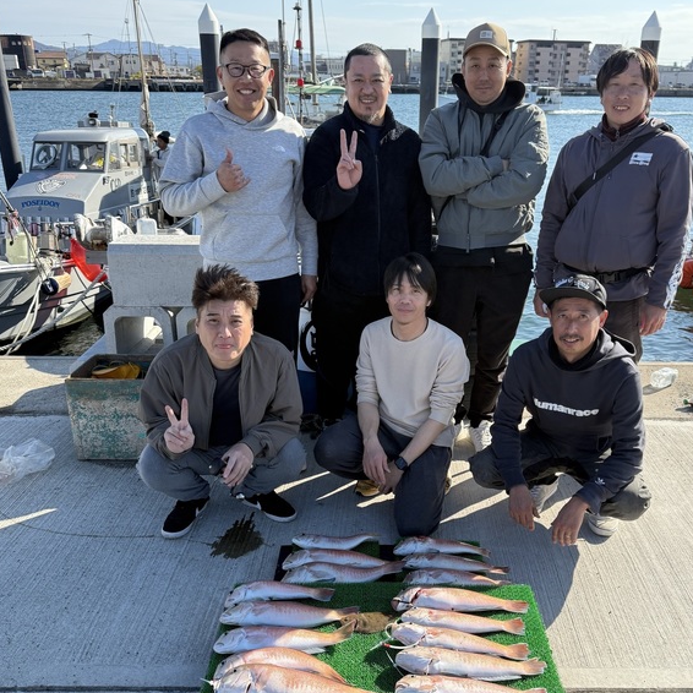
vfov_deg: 51.0
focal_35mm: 32
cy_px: 393
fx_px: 725
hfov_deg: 51.0
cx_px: 384
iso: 100
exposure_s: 1/3279
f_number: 1.78
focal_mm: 6.76
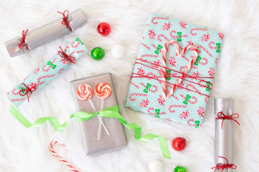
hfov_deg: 36.5
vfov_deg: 24.8
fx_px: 392
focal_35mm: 55
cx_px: 126
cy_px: 89
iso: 500
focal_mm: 35
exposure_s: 1/50
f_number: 4
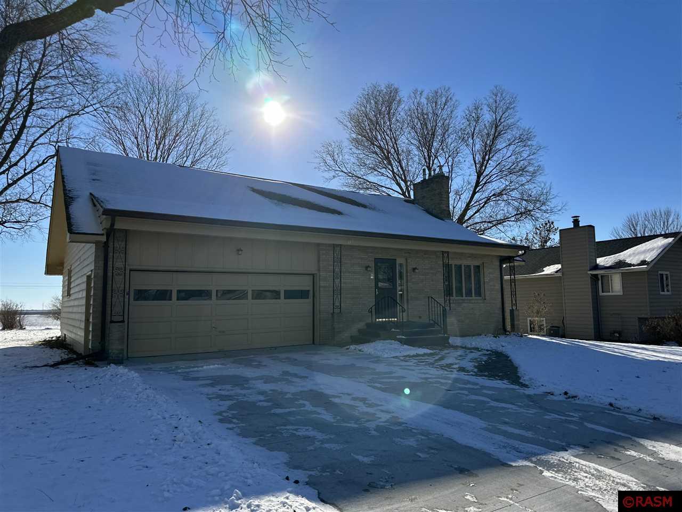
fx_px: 473
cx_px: 341
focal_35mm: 24
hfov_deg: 71.6
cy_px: 256
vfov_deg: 56.8
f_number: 1.78
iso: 80
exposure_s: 1/10753
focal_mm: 6.86
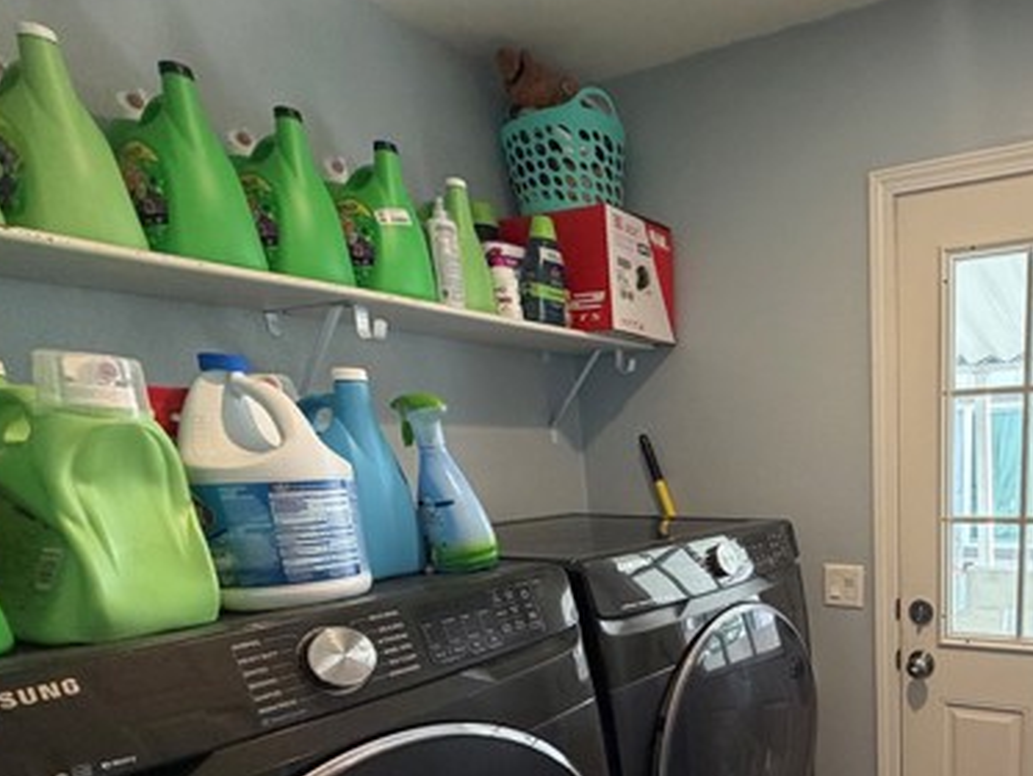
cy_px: 621
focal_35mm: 24
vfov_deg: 53.1
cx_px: 845
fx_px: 716
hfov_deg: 64.4
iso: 250
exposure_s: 1/60
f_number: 2.2
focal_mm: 2.22
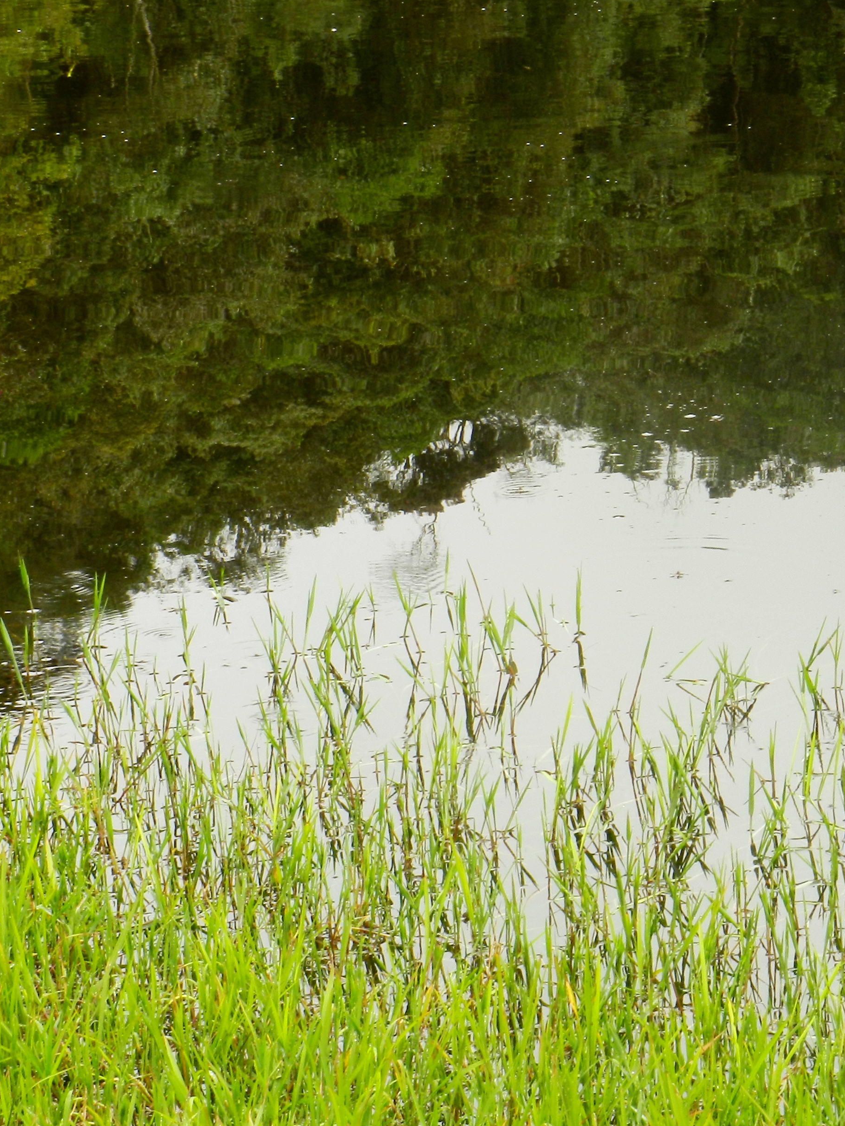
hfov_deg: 9.6
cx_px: 752
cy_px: 564
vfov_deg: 12.8
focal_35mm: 154
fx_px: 5012
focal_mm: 20.5
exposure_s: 1/60
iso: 160
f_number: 8
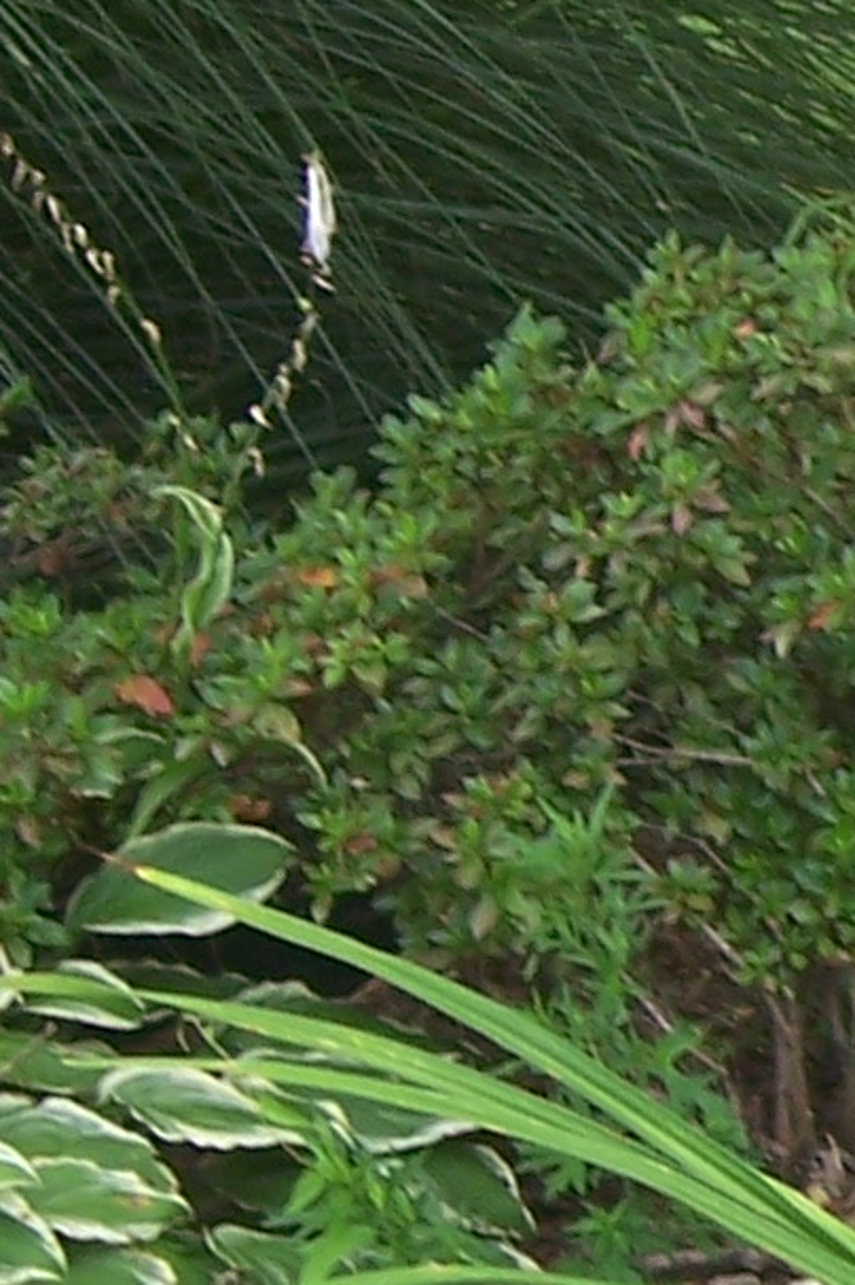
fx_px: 8452
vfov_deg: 8.7
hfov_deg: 5.6
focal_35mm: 237
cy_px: 832
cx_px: 1985
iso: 80
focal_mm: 10
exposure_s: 1/125
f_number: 4.8
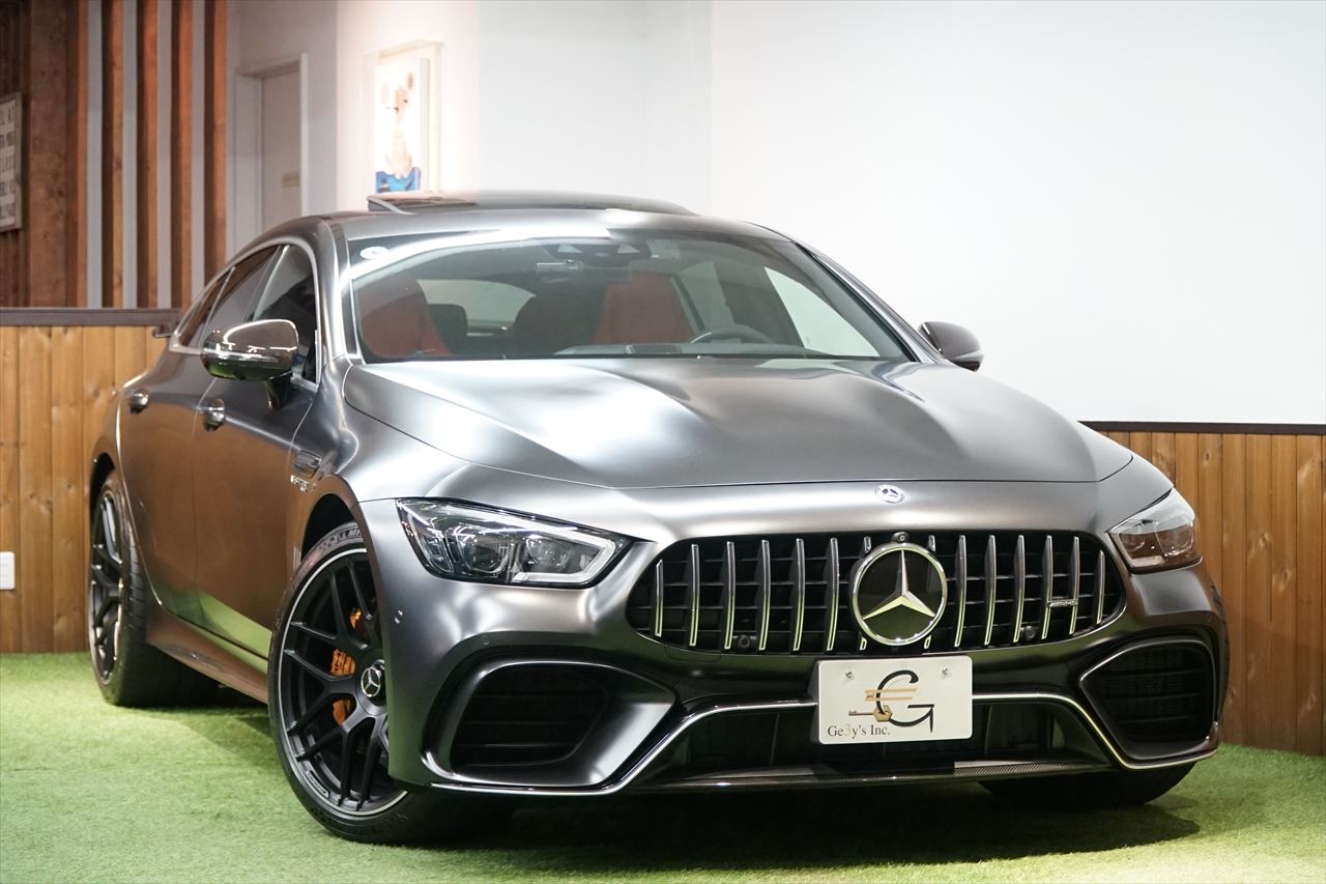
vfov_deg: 15.7
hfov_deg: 23.4
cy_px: 442
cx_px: 663
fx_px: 3204
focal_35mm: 87
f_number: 4
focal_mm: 58
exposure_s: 1/100
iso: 2500
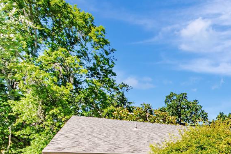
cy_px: 181
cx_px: 286
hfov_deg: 36.0
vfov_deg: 29.2
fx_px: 257
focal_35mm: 40
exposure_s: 1/200
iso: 100
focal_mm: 10
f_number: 8
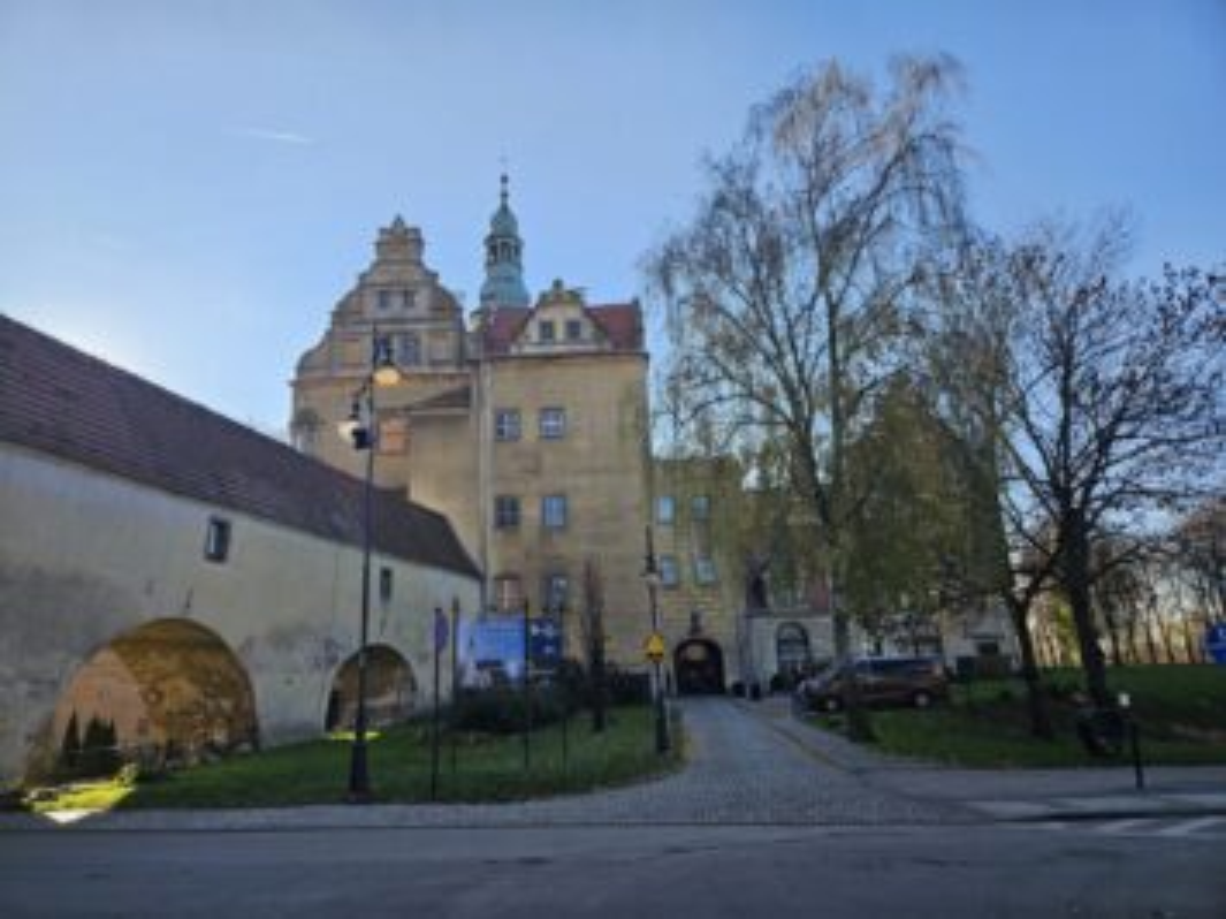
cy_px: 460
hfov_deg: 73.9
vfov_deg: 58.9
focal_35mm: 23
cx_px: 613
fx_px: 814
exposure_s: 1/939
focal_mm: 5.4
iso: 25
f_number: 1.8
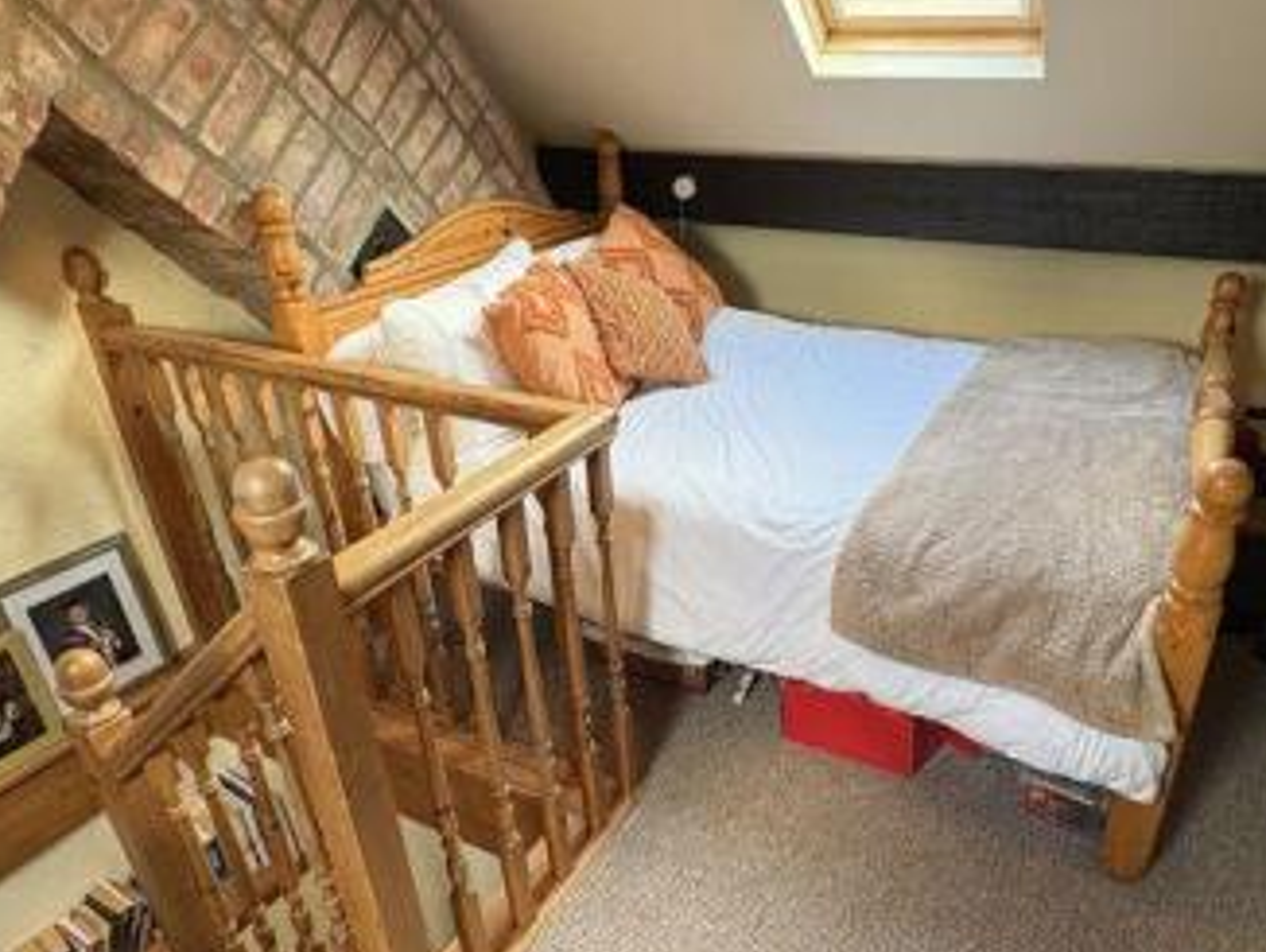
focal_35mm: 25
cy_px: 534
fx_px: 915
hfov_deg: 69.0
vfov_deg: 54.8
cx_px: 720
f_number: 2.2
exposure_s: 1/50
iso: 160
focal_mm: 2.22
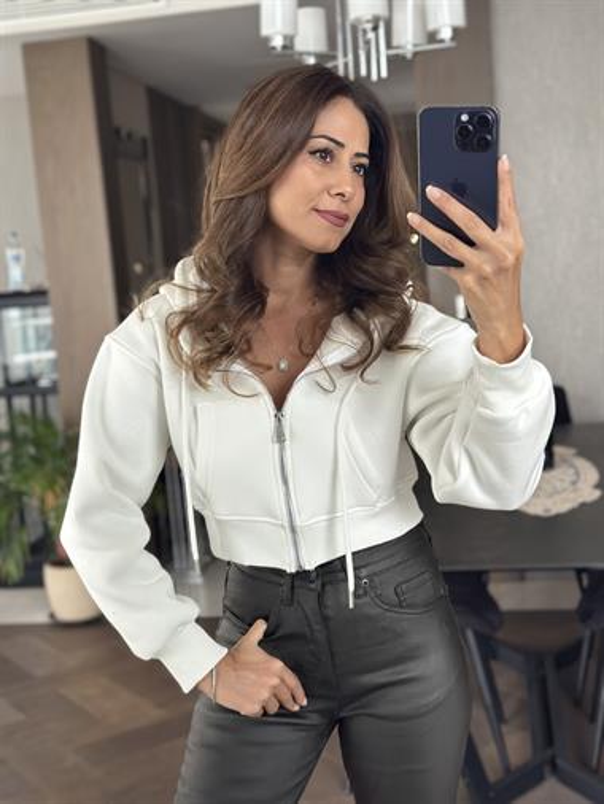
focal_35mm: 48
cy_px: 402
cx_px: 302
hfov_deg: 30.3
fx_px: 1116
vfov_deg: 39.6
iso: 320
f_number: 1.78
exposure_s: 1/60
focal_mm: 6.86
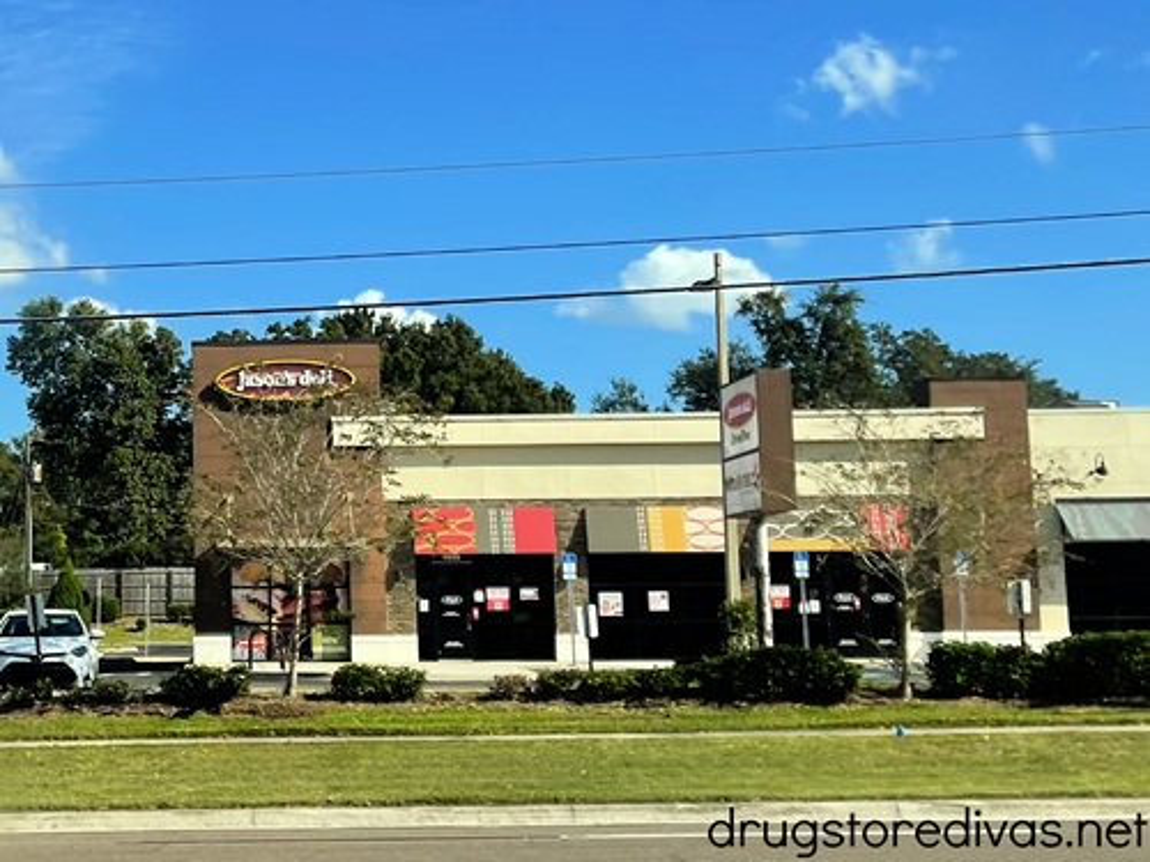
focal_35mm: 25
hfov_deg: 69.4
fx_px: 831
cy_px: 431
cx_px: 575
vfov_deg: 54.9
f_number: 1.6
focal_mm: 5.1
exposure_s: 1/618
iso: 32
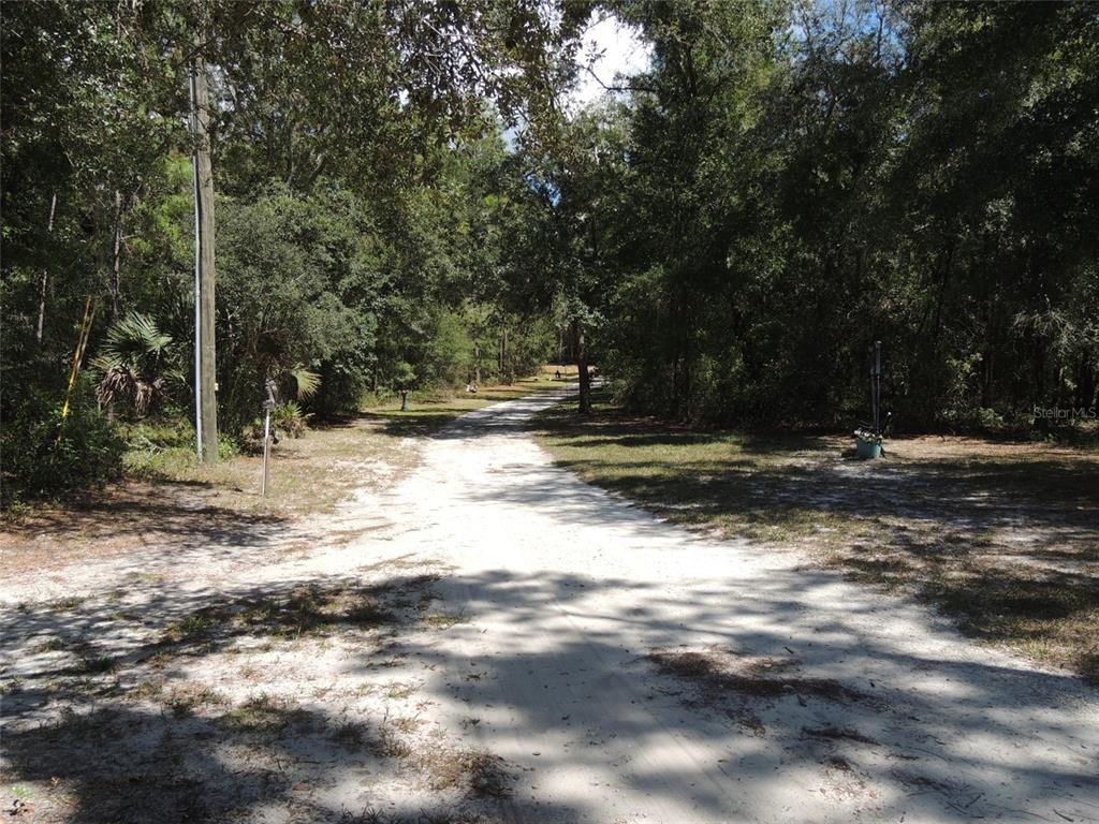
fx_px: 952
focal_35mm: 30
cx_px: 550
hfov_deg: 60.0
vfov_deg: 46.8
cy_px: 412
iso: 100
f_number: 3.1
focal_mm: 5.3
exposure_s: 1/800
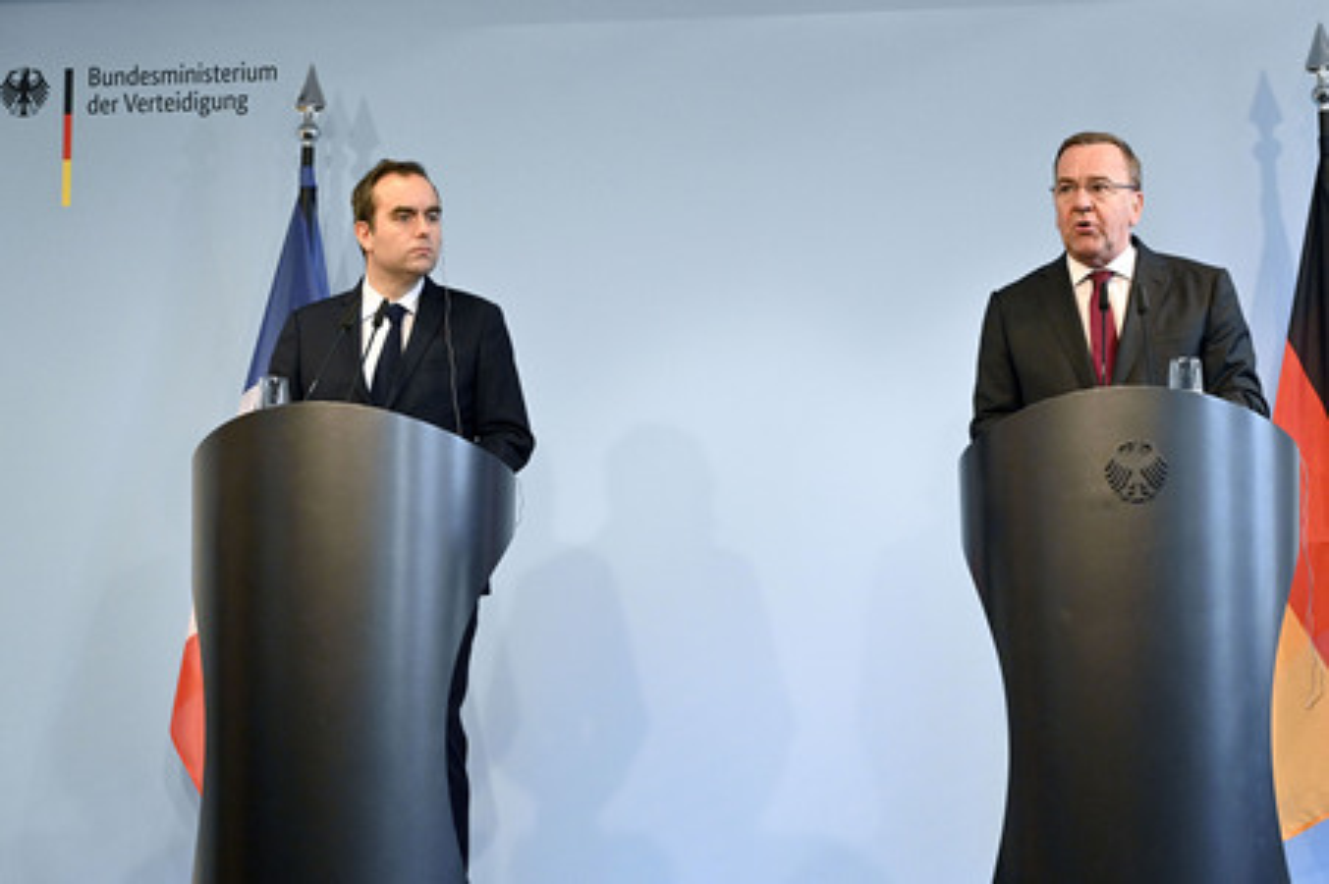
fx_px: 2029
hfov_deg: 36.3
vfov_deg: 24.6
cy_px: 442
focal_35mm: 55
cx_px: 664
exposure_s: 1/400
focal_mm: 55
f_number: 4.5
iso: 5000
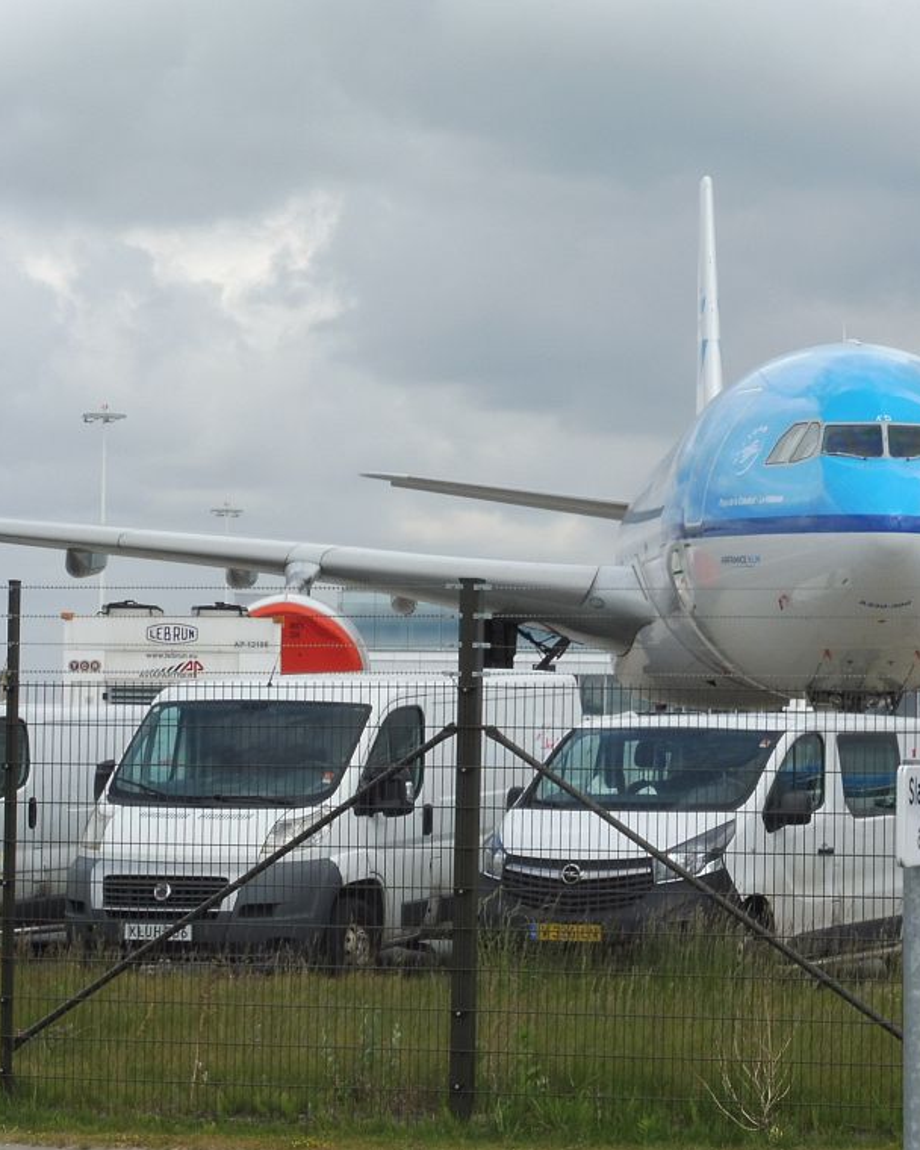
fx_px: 4561
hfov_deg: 11.5
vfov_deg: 14.4
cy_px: 577
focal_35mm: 134
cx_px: 769
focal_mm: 18.2
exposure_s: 1/320
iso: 100
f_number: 7.1
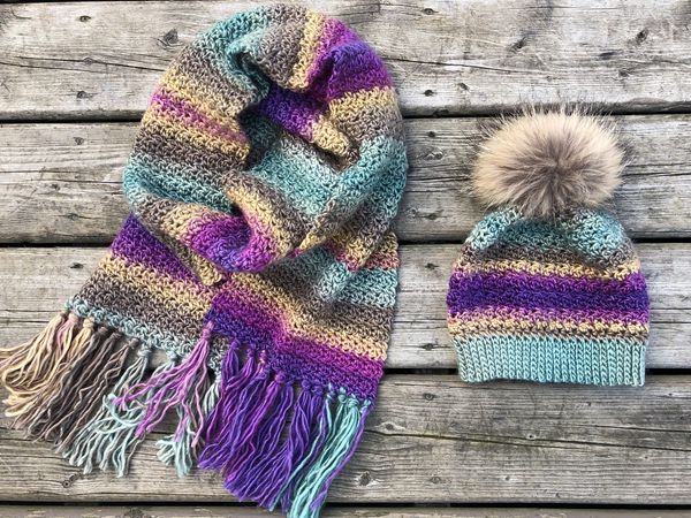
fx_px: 559
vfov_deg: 49.7
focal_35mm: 28
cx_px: 346
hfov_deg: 63.4
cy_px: 259
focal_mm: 3.99
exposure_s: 1/177
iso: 20
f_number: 1.8
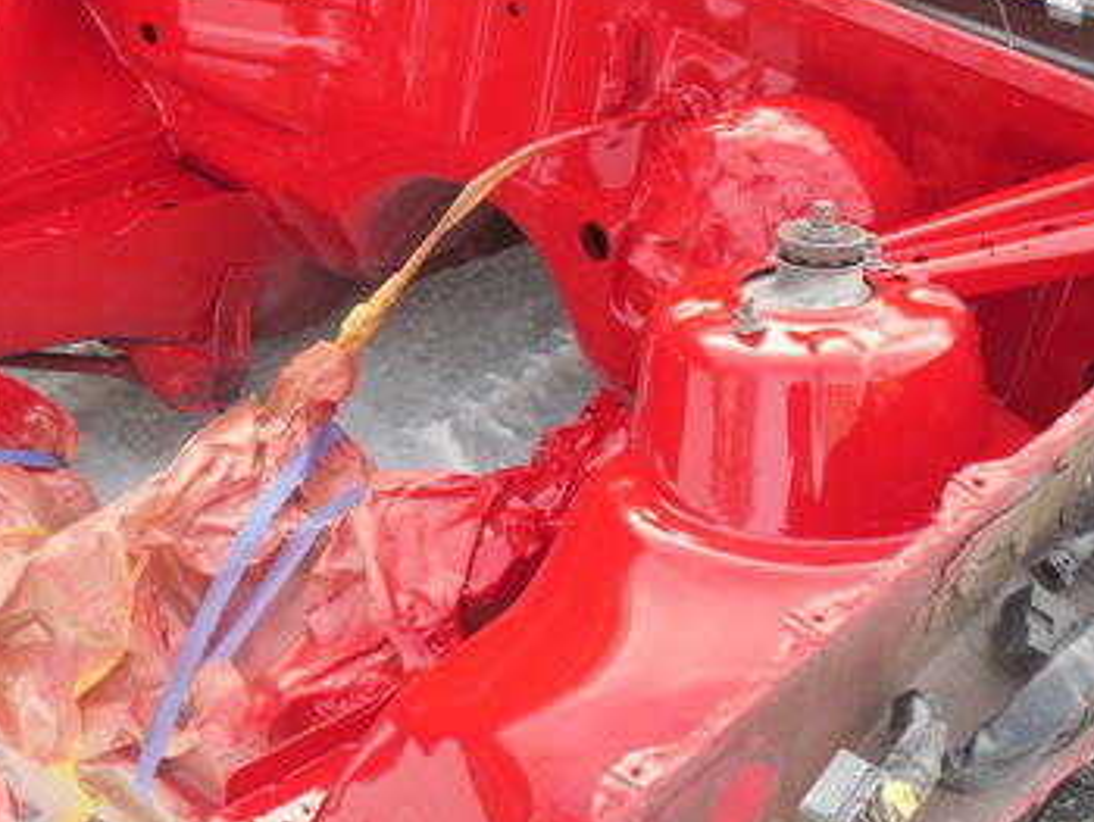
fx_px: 2024
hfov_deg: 29.1
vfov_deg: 22.9
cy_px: 331
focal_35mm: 64
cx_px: 128
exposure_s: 1/76
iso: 100
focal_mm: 6.3
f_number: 3
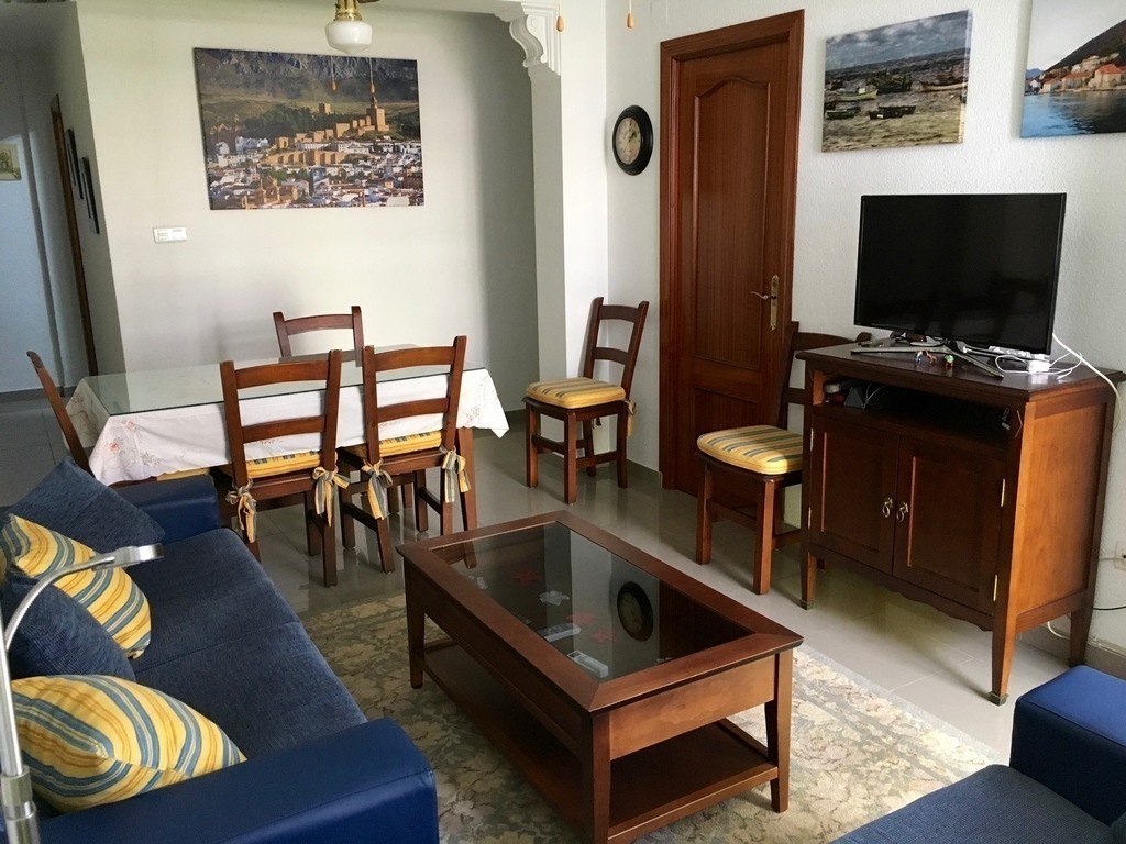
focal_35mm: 29
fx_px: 943
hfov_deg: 61.7
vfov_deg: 48.2
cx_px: 563
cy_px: 422
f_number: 2.2
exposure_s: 1/33
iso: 200
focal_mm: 4.15
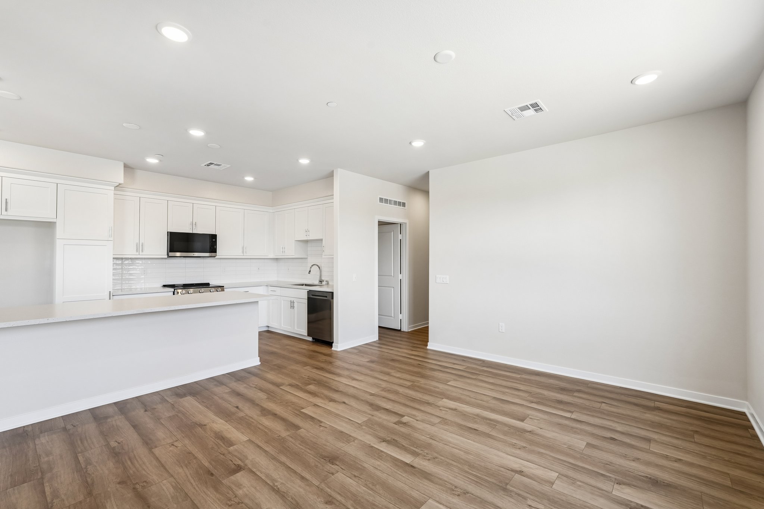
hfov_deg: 96.7
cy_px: 254
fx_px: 340
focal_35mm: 16
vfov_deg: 73.7
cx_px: 382
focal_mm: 16
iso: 400
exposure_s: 1/30
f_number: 8
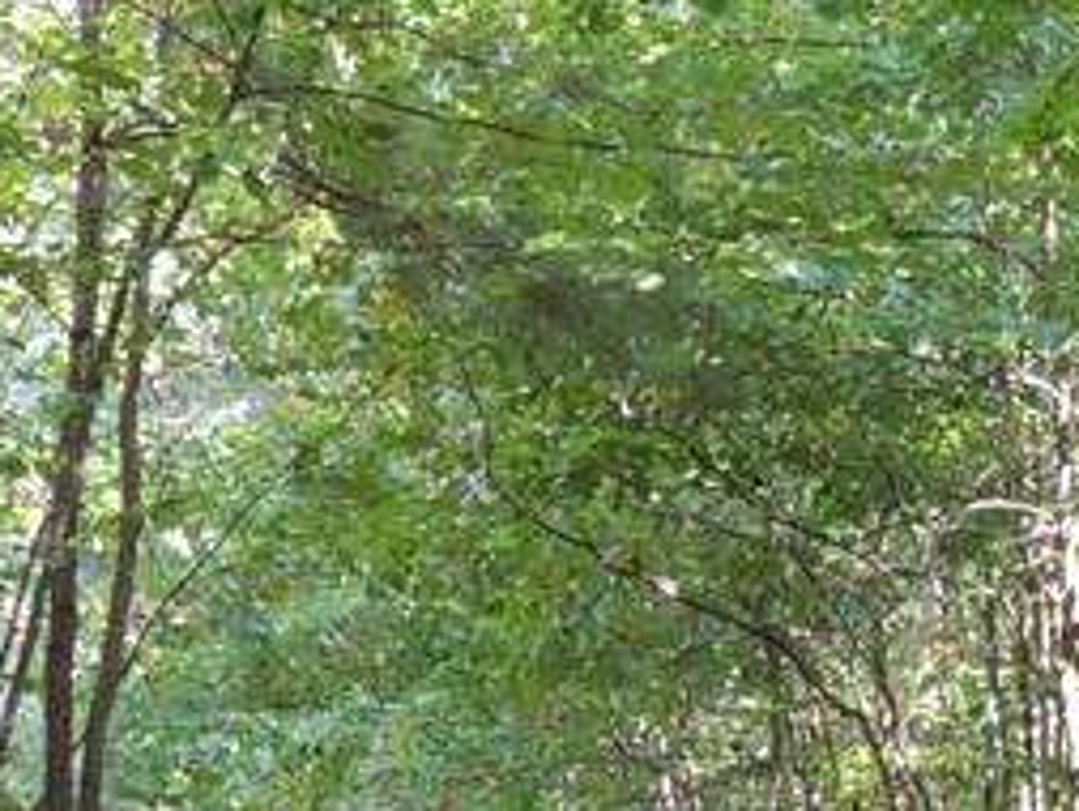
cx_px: 972
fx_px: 5052
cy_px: 986
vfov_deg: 9.1
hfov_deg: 12.1
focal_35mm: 162
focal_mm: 7.1
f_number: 3.3
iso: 180
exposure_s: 1/50
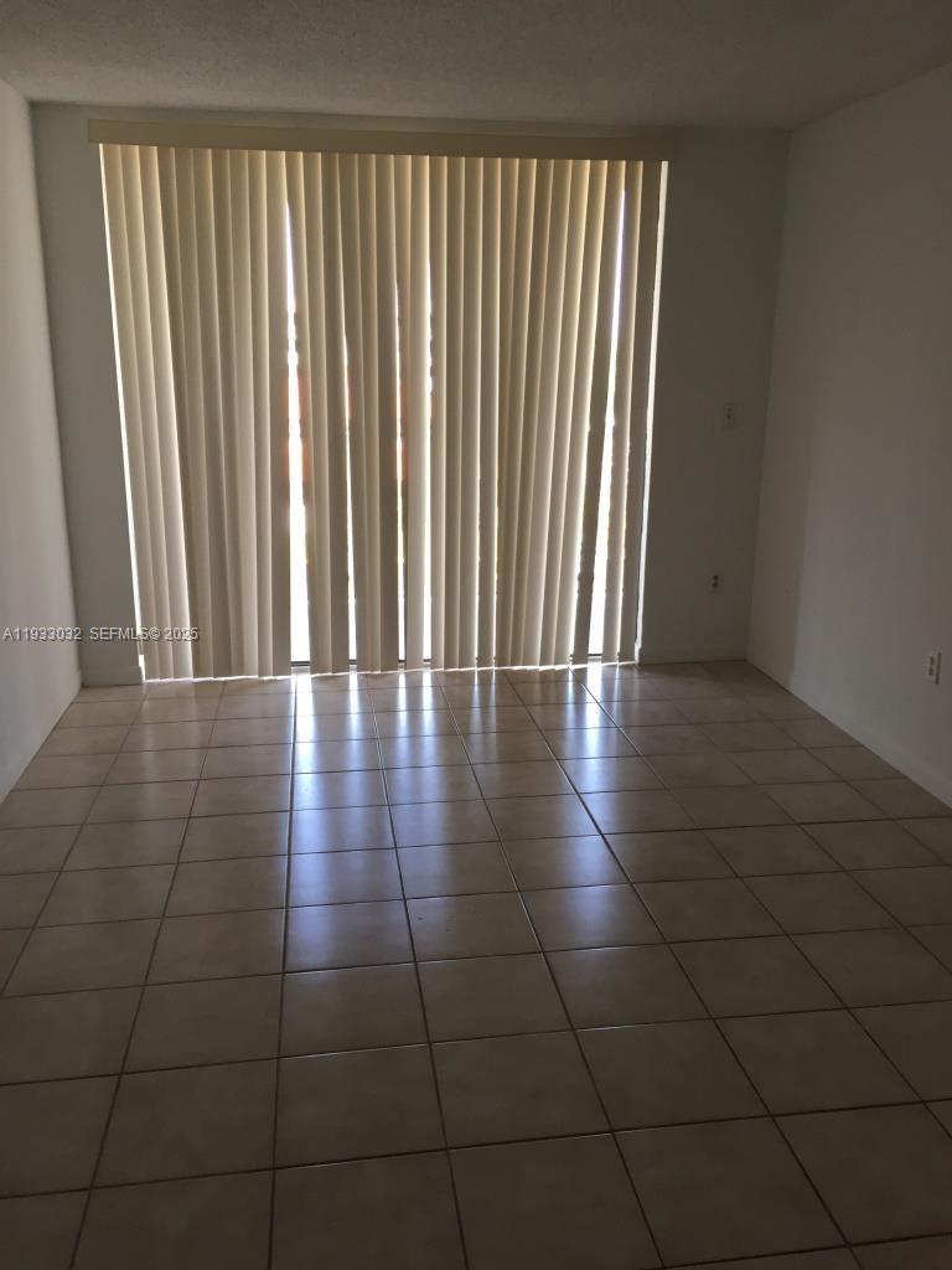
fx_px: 1063
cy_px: 635
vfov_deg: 61.7
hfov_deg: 48.2
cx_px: 476
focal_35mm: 29
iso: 32
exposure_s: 1/30
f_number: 2.2
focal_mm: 4.15
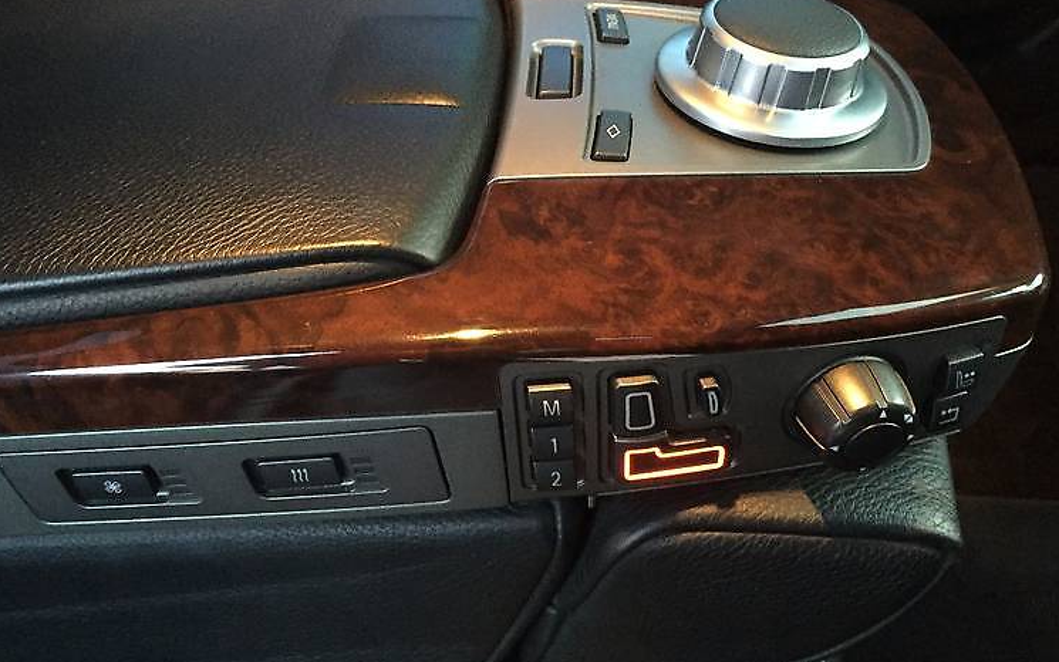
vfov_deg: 38.3
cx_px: 493
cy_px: 303
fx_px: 953
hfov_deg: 58.1
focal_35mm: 33
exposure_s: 1/17
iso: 640
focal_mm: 4.2
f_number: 2.2
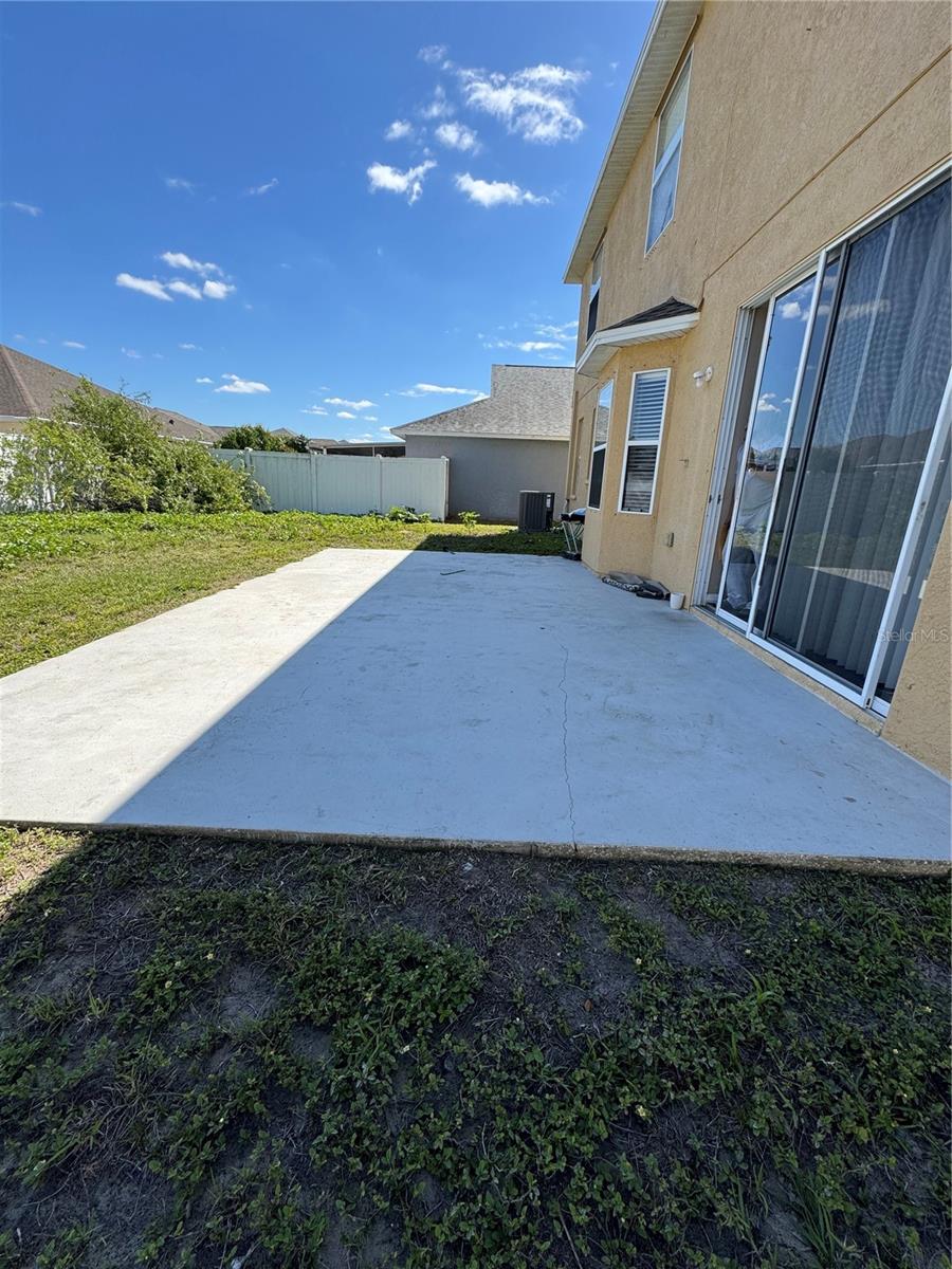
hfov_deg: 85.7
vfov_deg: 102.1
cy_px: 634
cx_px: 476
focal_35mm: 14
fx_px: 513
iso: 40
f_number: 2.2
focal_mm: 2.22
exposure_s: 1/1034
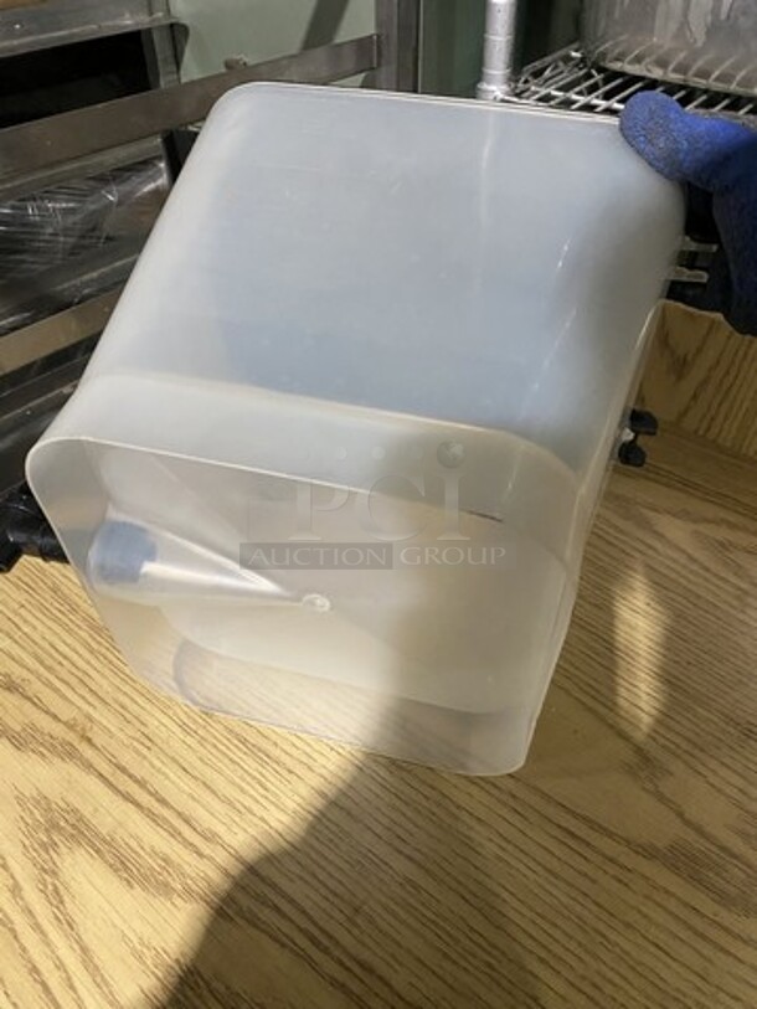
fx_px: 758
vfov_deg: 67.3
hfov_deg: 53.1
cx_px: 378
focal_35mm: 26
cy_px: 504
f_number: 1.8
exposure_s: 1/55
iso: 500
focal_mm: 4.25
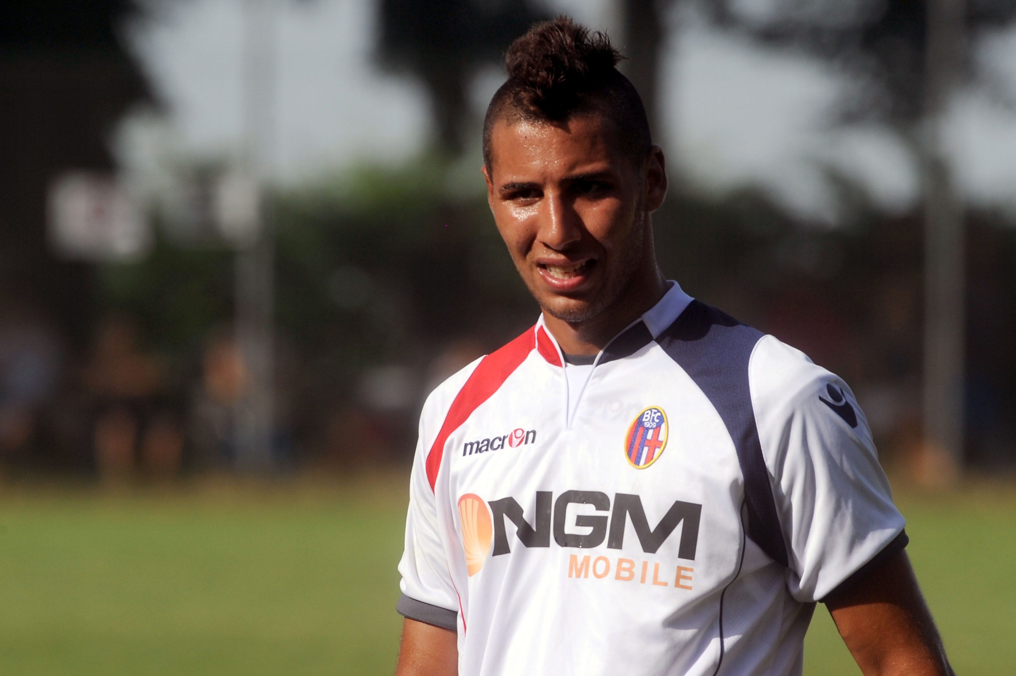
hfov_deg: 4.1
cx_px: 508
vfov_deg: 2.7
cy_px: 338
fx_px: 14103
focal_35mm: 500
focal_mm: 500
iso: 400
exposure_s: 1/1000
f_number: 11
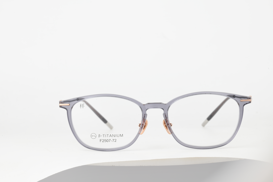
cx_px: 136
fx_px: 758
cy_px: 91
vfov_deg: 13.7
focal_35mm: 100
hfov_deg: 20.4
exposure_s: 1/13
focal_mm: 100
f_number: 22
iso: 100
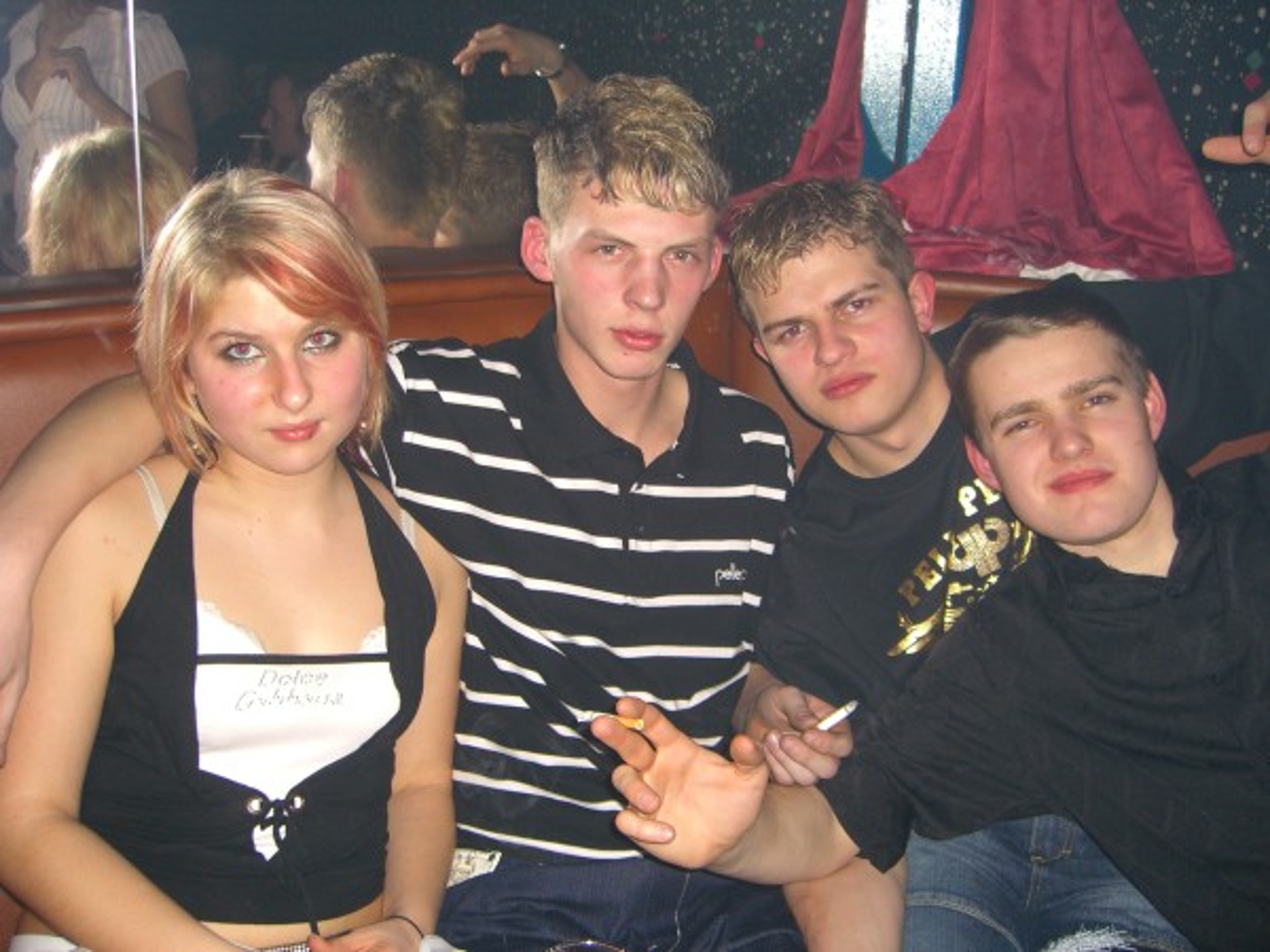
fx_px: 1394
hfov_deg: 49.0
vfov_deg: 37.7
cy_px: 476
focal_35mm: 38
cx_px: 635
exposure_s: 1/60
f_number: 2.8
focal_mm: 7.9
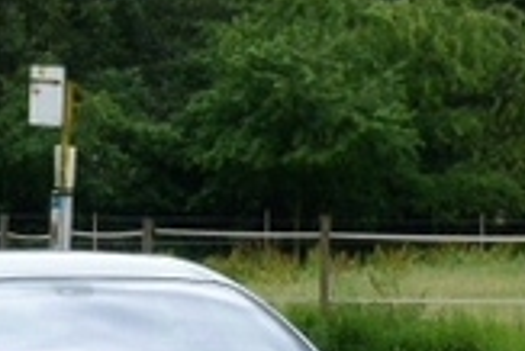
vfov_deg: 5.6
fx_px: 3576
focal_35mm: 245
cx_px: 45
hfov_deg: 8.4
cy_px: 531
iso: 100
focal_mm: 11.6
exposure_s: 1/320
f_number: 4
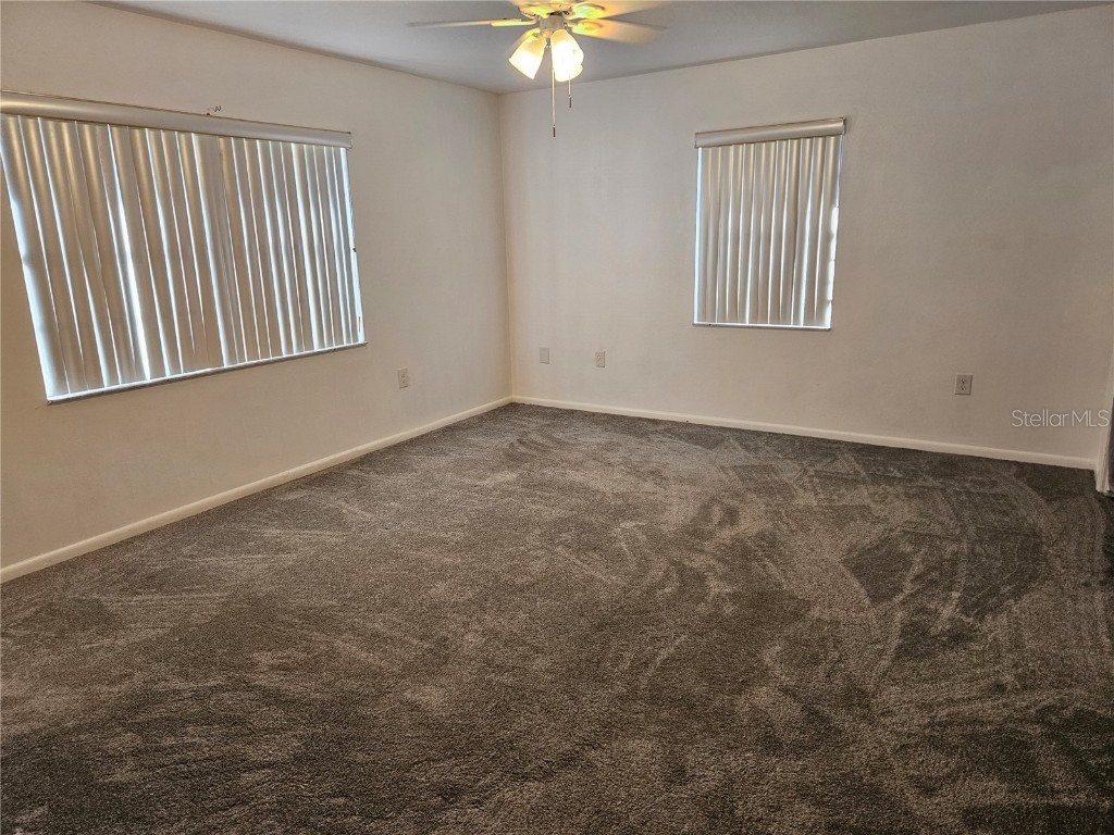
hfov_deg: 73.9
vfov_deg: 58.9
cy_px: 418
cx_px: 557
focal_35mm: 23
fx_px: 740
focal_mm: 5.4
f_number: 1.8
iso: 160
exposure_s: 1/120
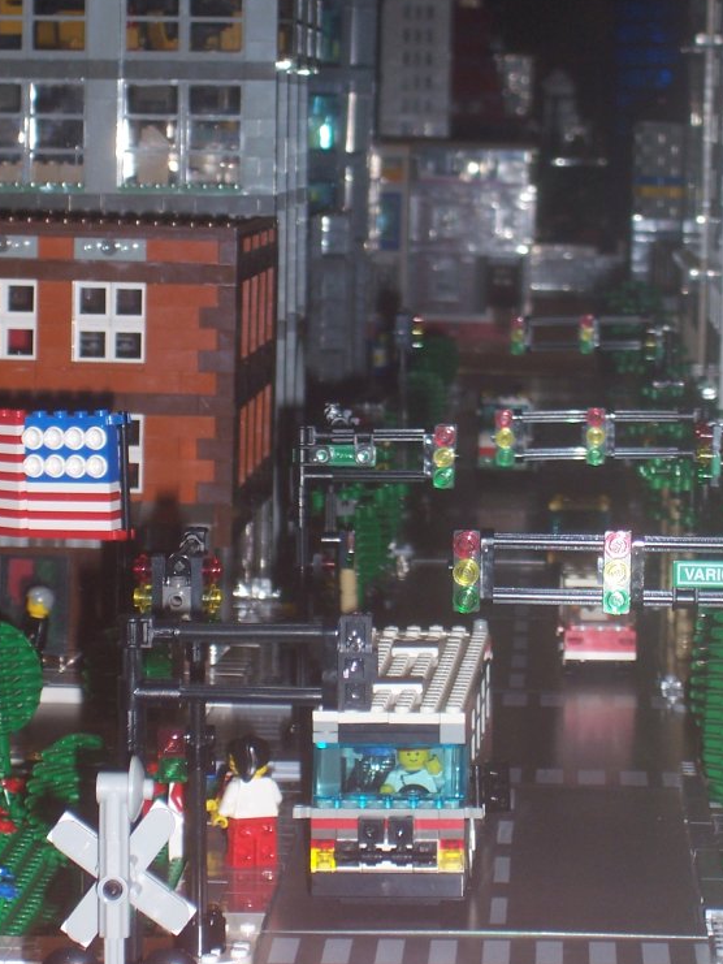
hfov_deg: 10.5
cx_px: 438
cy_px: 376
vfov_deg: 14.0
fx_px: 3925
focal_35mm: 141
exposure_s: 1/90
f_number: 4.6
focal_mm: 16.8
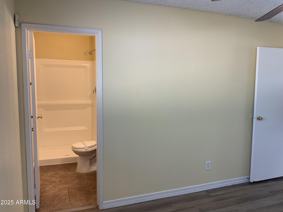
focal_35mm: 29
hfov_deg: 61.7
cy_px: 106
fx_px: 237
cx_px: 142
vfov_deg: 48.2
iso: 40
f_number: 1.8
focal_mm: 3
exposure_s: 1/60
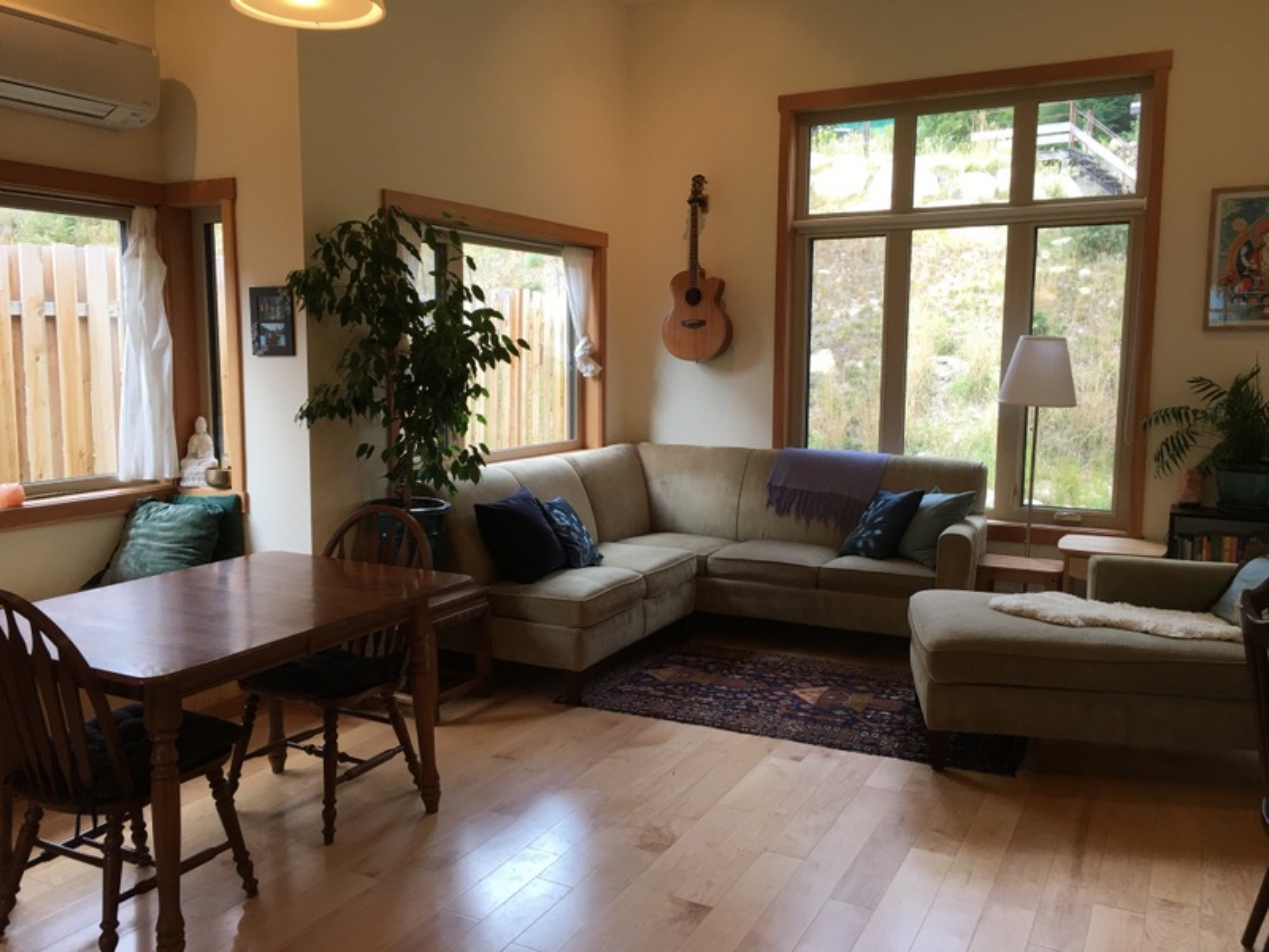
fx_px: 1063
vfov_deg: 48.2
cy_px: 476
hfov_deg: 61.7
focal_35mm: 29
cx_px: 634
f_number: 2.2
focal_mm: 4.15
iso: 32
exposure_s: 1/40
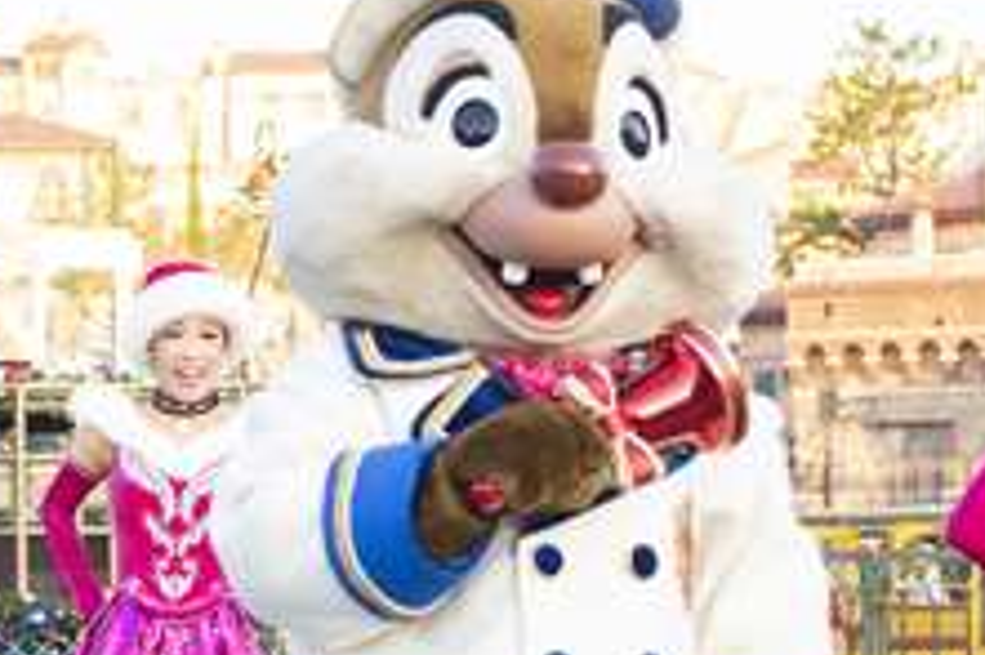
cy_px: 635
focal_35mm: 155
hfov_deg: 12.8
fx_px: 4238
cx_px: -299
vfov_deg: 8.8
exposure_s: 1/500
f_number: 4
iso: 800
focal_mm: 45
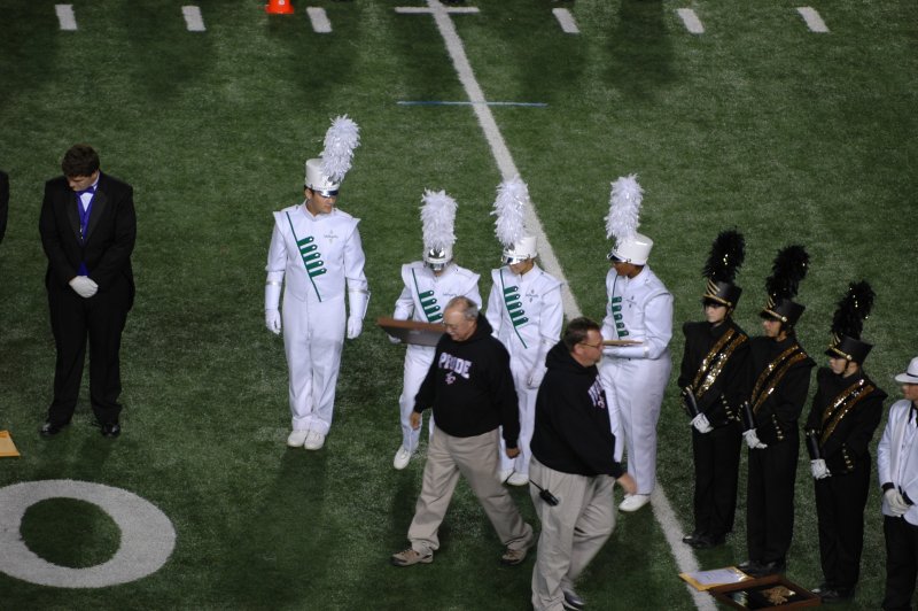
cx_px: 459
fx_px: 7644
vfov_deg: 4.6
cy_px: 306
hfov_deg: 6.9
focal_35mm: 300
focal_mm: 200
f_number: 2.8
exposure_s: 1/60
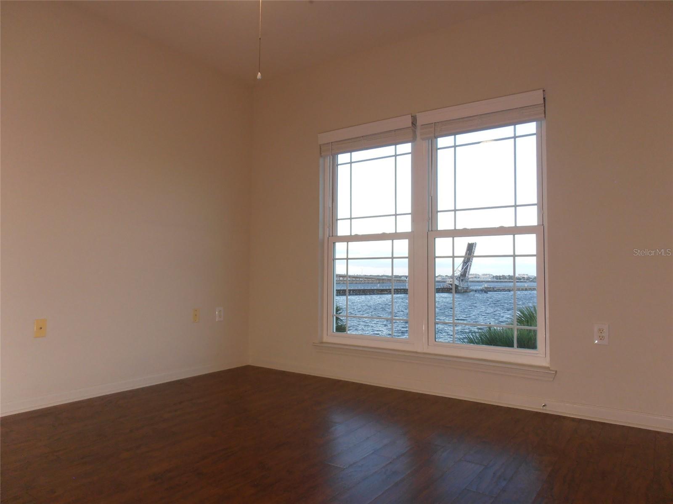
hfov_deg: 71.6
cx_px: 336
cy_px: 252
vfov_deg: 56.8
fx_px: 467
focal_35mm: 24
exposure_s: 1/30
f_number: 3
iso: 125
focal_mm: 4.2
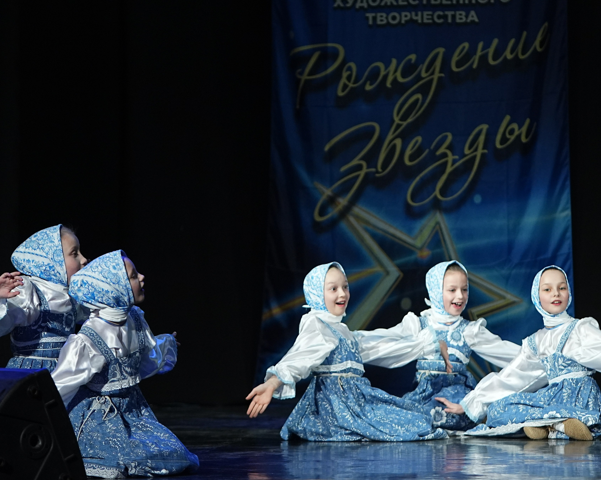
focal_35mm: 262
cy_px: 240
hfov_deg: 7.4
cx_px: 326
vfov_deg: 5.9
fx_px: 4660
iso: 2000
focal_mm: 155
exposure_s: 1/500
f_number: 2.8
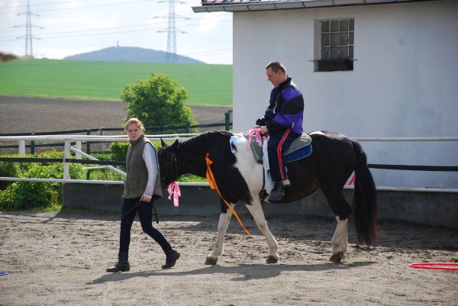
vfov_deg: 8.7
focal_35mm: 158
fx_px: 2005
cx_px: 229
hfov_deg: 13.0
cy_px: 153
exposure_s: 1/500
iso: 200
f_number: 5.6
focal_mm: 105
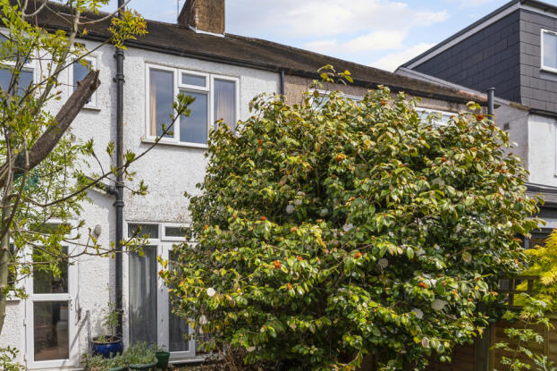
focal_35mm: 23
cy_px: 245
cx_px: 231
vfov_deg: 54.0
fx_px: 356
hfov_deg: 75.5
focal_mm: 14
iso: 200
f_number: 8
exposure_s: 1/400
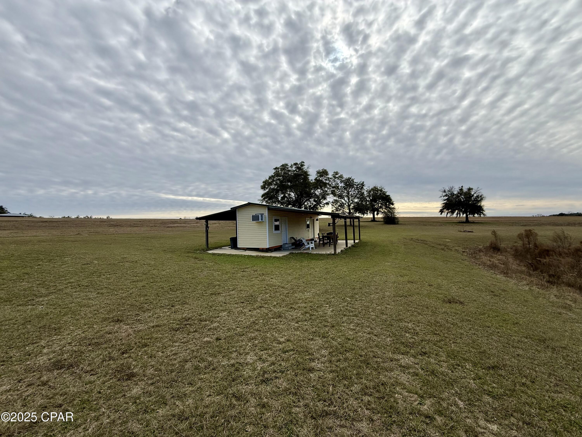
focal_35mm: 14
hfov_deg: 102.1
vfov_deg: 85.7
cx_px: 291
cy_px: 218
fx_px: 235
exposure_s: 1/2611
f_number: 2.2
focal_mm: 2.22
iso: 50
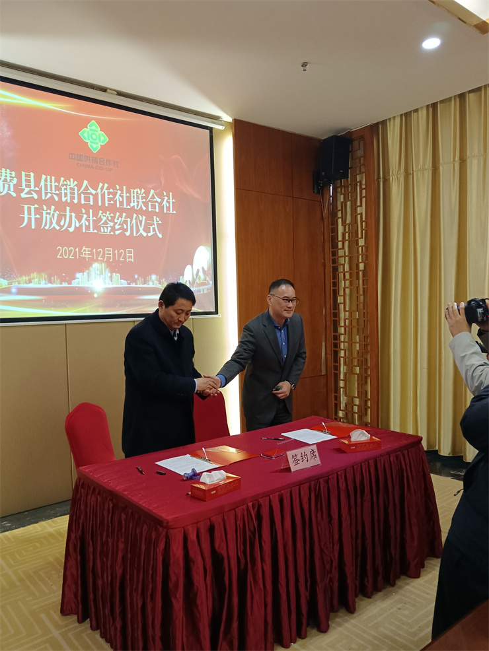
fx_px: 508
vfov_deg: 65.3
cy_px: 326
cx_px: 244
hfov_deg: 51.4
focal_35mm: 27
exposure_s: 1/100
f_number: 1.9
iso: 1790
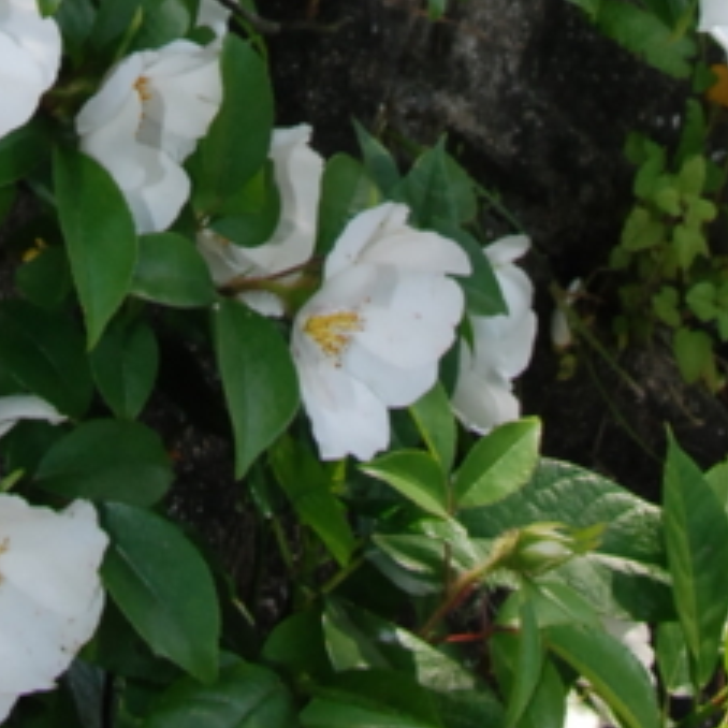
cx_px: 209
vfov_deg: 10.4
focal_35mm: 159
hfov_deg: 11.0
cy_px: -554
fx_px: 3772
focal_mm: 35
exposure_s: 1/200
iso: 800
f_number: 18
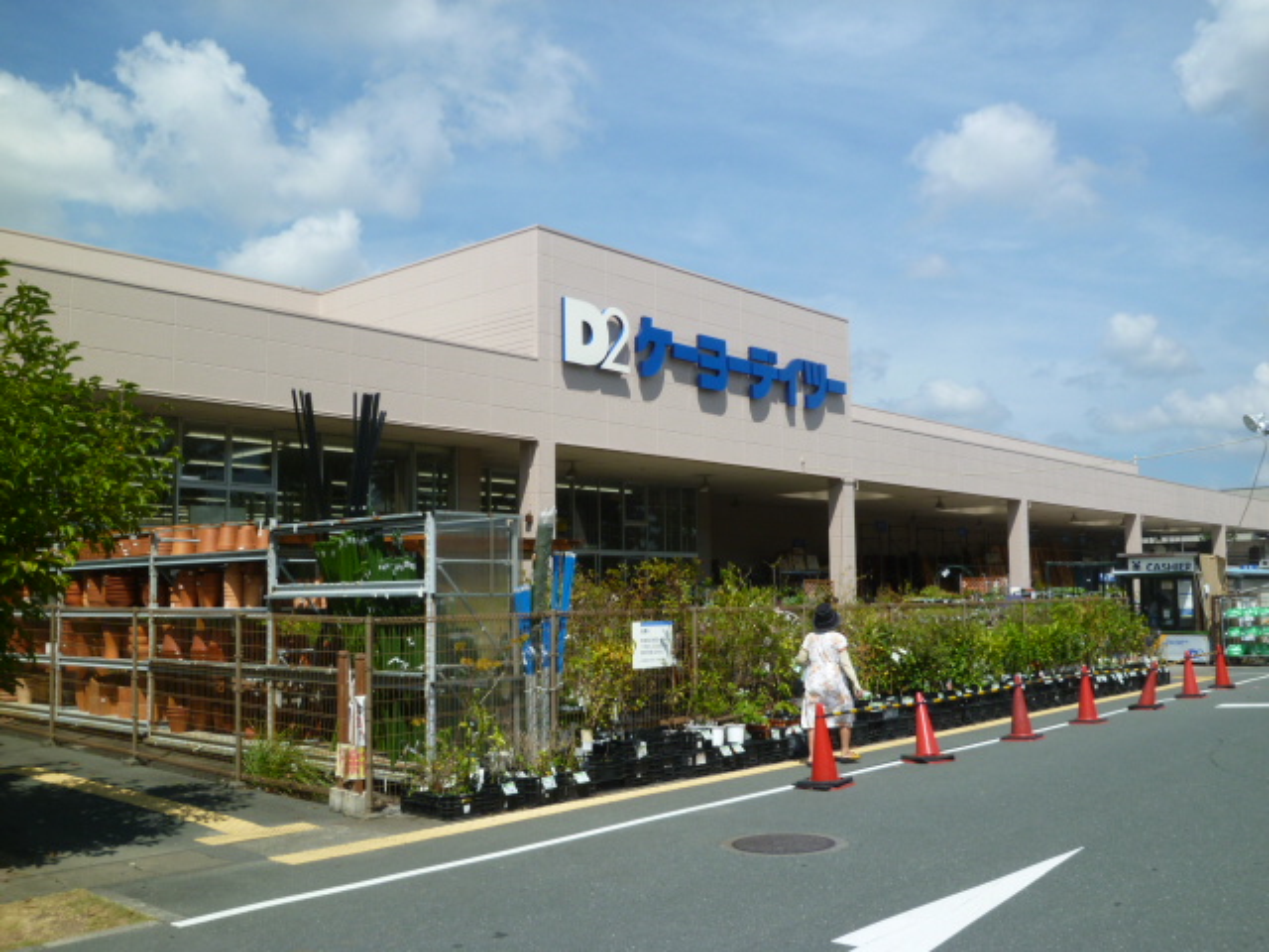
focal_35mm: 33
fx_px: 1210
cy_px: 476
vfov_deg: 42.9
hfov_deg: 55.4
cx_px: 634
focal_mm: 5.9
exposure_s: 1/500
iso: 80
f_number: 5
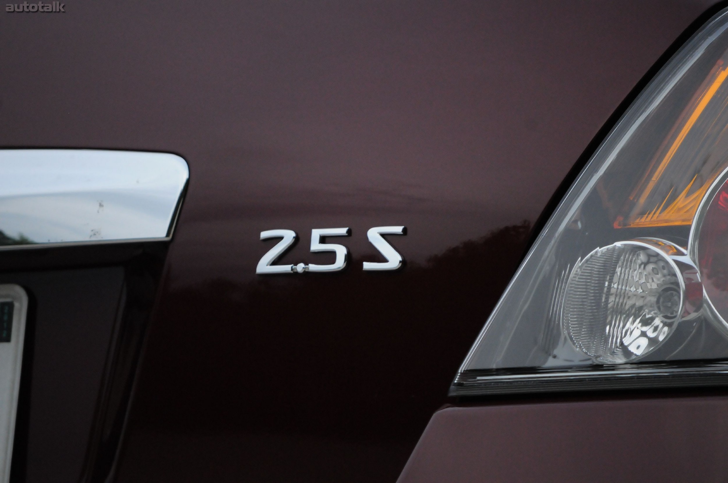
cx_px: 364
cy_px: 242
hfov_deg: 6.9
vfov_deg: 4.6
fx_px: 6060
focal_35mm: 300
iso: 2000
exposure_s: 1/800
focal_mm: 200
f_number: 5.6
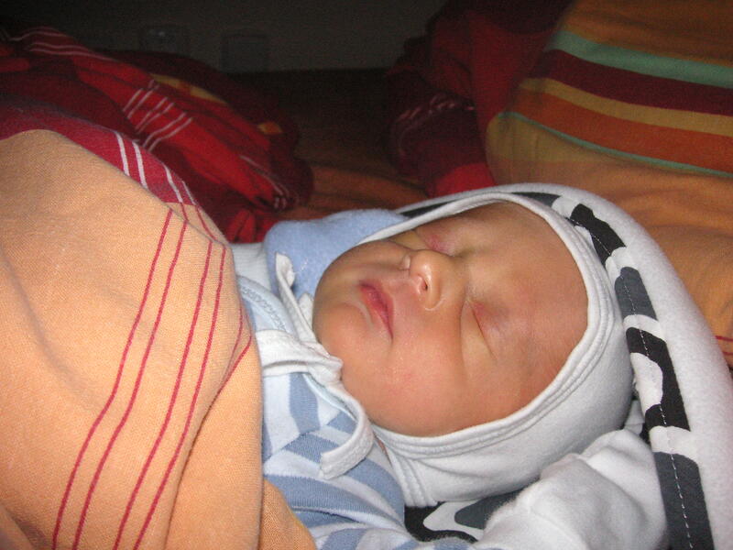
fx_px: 783
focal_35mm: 37
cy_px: 275
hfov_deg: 50.1
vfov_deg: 38.7
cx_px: 366
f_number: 6.7
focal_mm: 6.1
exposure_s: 1/45
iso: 160
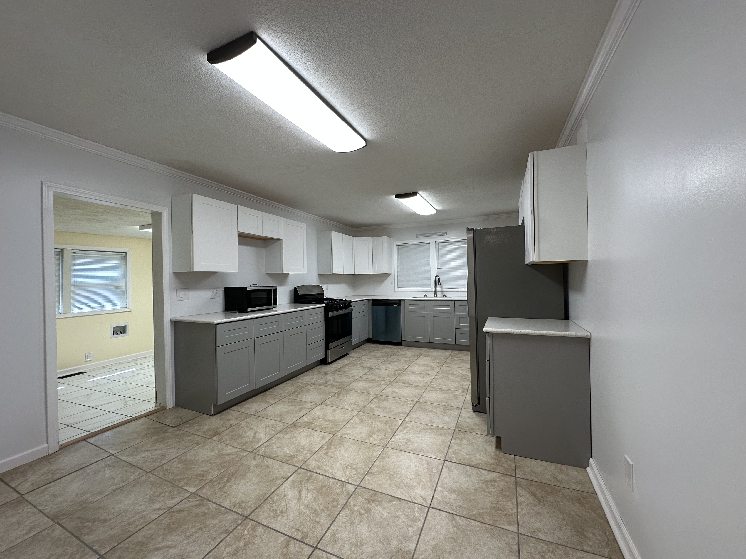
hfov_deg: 102.1
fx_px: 302
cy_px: 280
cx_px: 373
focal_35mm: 14
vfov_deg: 85.7
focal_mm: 2.22
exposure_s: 1/120
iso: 125
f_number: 2.2
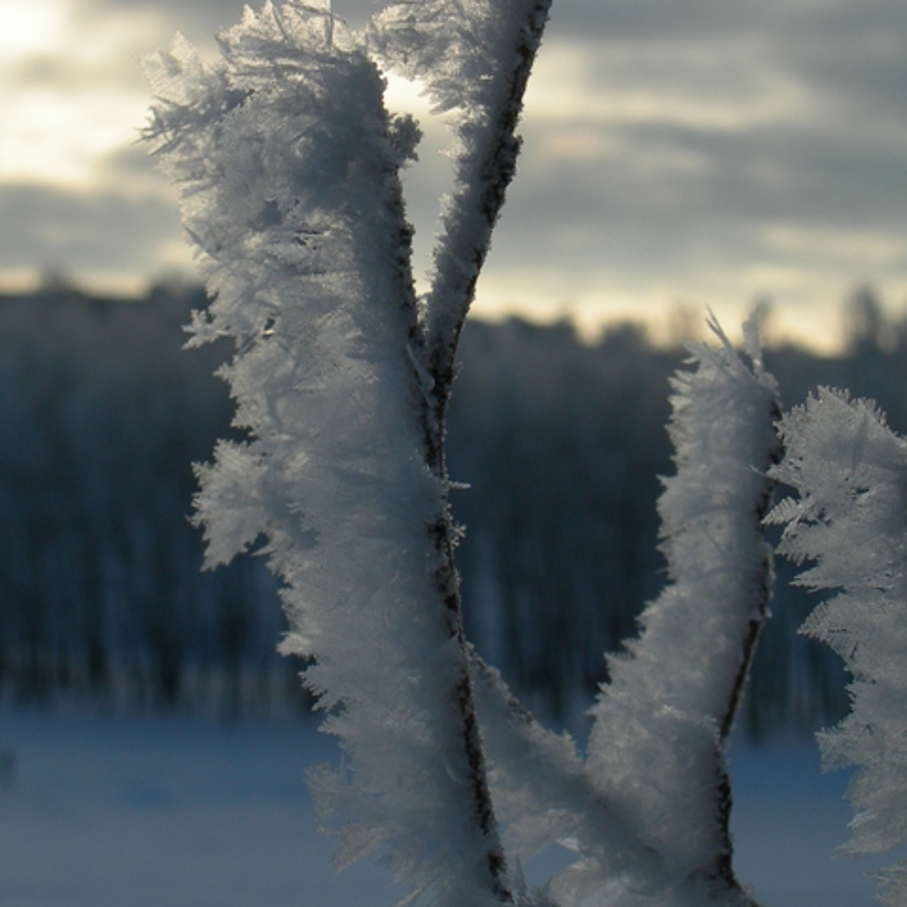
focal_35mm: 168
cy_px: 467
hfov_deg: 10.4
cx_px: 440
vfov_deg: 10.4
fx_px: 4980
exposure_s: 1/394
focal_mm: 23.4
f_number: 8.2
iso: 50
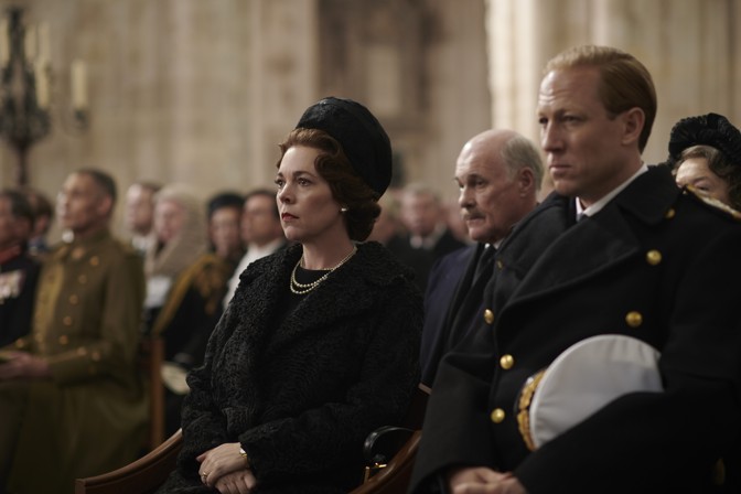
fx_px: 1749
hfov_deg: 23.9
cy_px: 247
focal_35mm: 85
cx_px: 370
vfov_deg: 16.1
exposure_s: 1/200
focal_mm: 85
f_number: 2.2
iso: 400
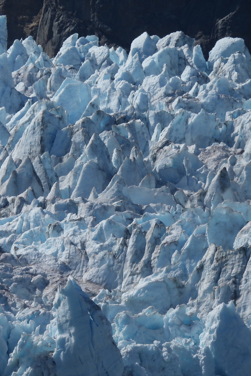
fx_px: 13814
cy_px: 188
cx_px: 8
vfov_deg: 1.6
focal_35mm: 1321
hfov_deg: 1.0
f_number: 5.6
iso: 100
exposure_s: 1/1250
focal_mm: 170
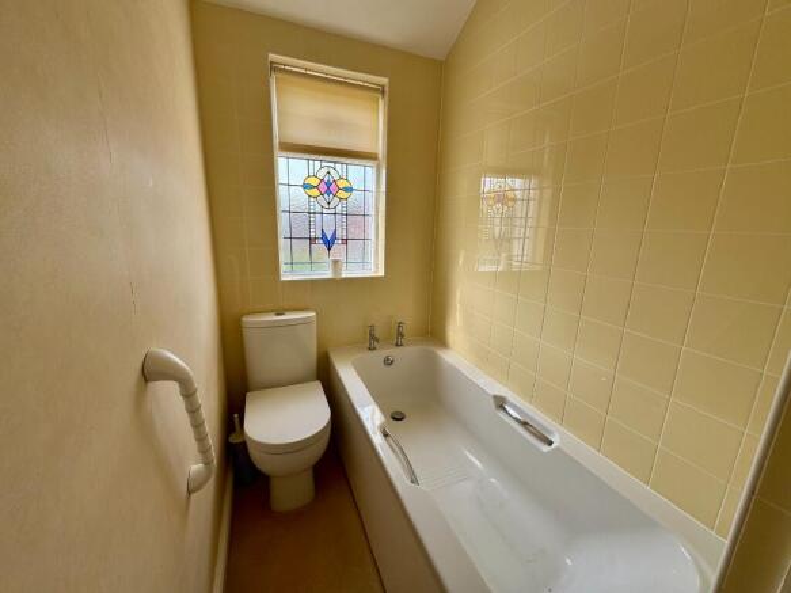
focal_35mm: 14
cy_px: 296
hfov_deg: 102.1
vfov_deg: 85.7
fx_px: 320
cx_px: 396
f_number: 2.2
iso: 40
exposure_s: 1/211
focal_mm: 2.22
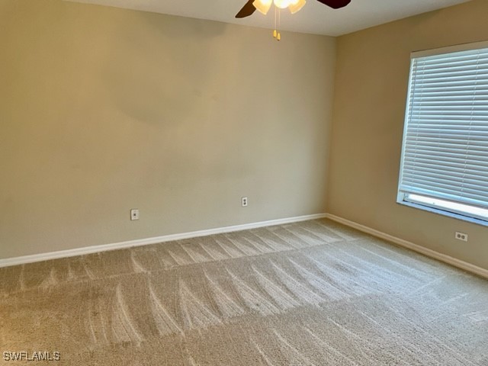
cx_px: 244
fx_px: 367
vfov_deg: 53.1
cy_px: 183
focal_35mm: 26
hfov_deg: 67.3
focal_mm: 4.2
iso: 100
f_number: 1.6
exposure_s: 1/60
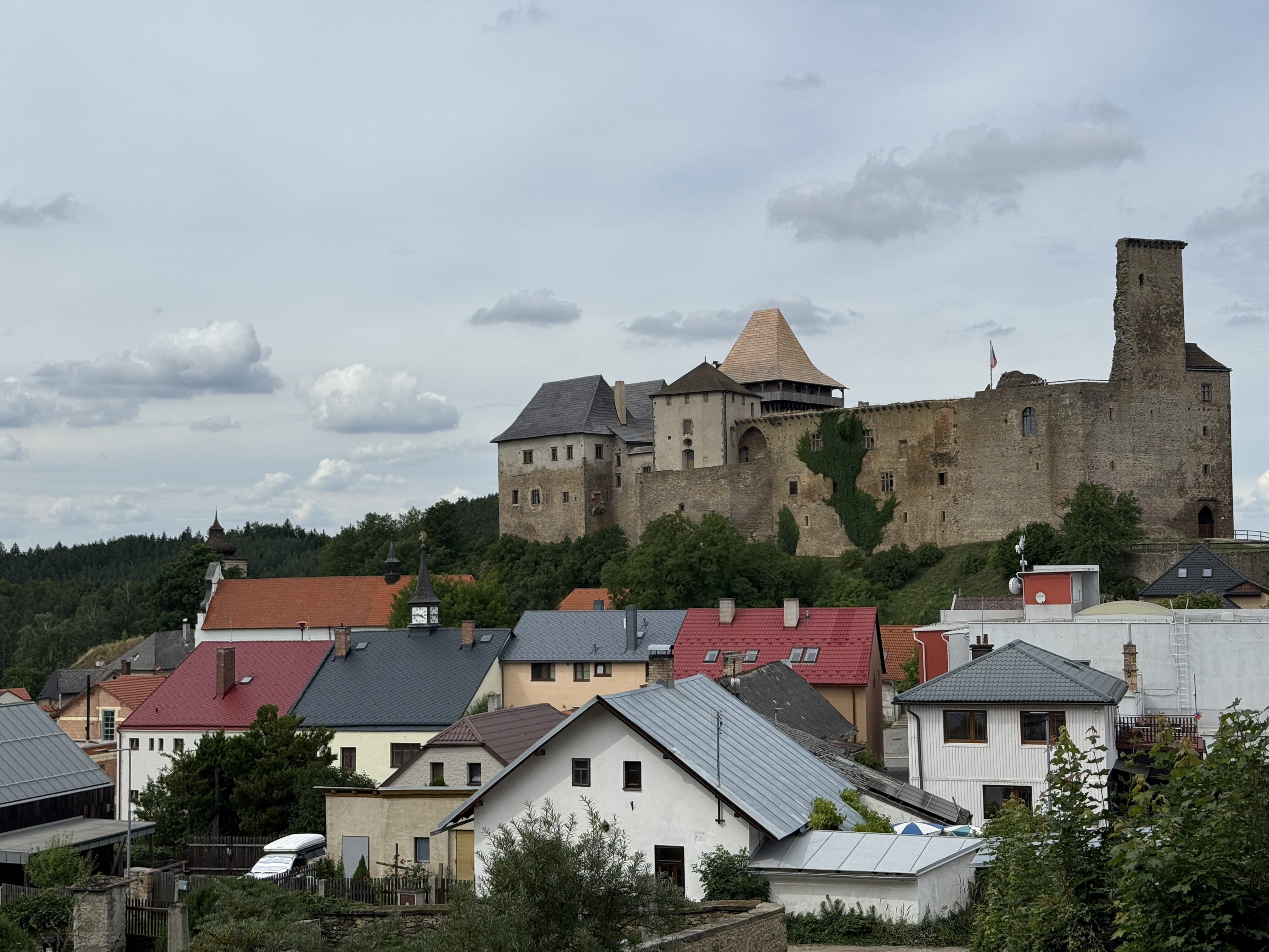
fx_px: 1760
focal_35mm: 48
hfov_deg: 39.7
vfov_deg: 30.3
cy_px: 476
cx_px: 634
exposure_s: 1/7143
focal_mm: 6.76
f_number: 1.78
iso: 64
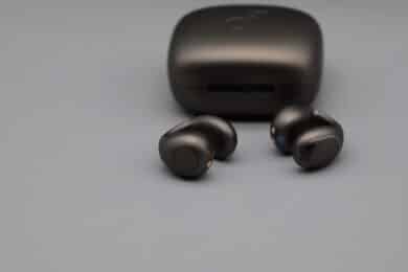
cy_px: 136
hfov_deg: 13.2
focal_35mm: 155
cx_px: 204
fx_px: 1757
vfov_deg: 8.9
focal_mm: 155
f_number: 8
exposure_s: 1/200
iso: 800
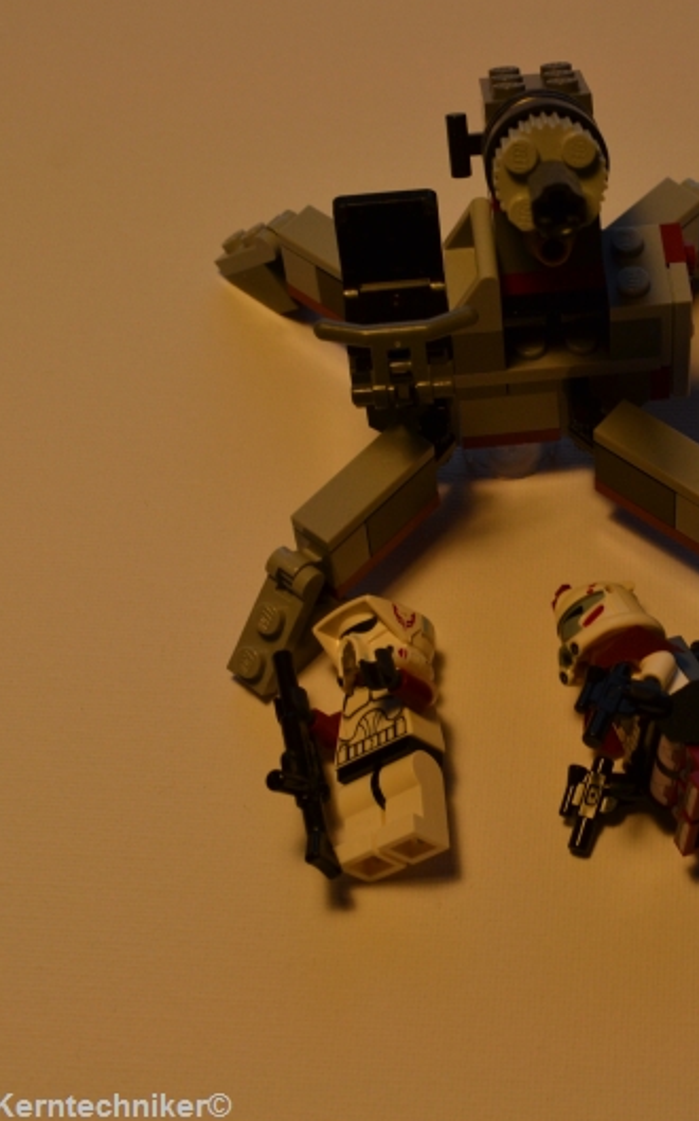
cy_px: 560
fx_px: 2259
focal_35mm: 74
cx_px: 602
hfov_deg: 17.4
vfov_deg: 27.9
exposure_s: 1/100
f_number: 8
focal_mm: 32
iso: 400
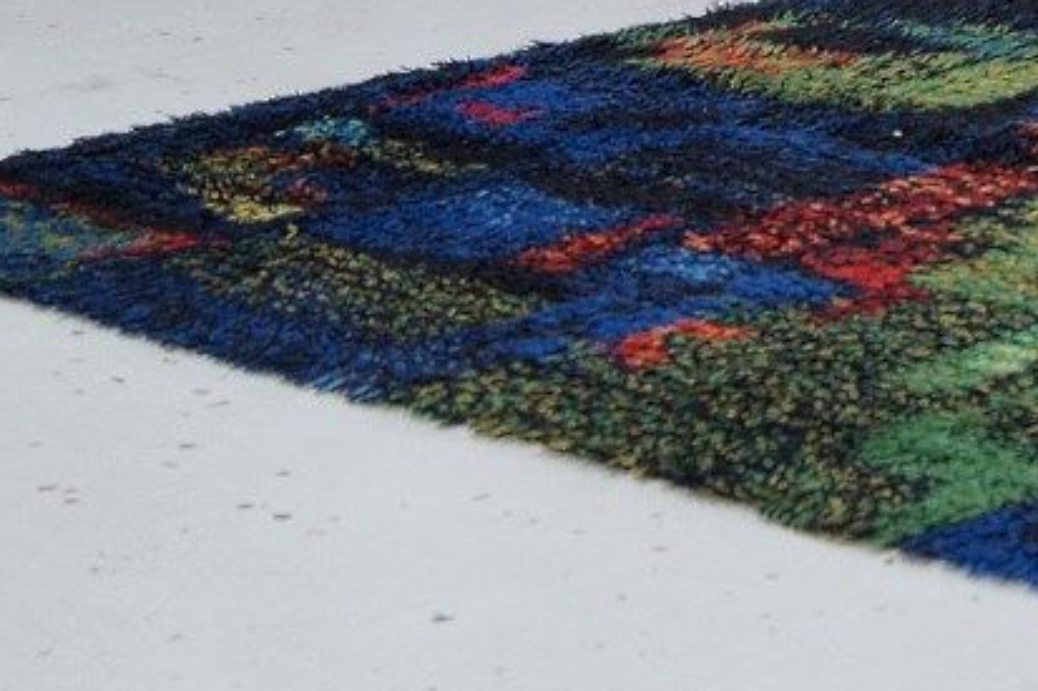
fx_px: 3660
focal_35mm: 127
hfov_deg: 15.3
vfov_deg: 10.6
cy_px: -176
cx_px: 1365
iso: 400
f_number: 6.3
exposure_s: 1/10
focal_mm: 28
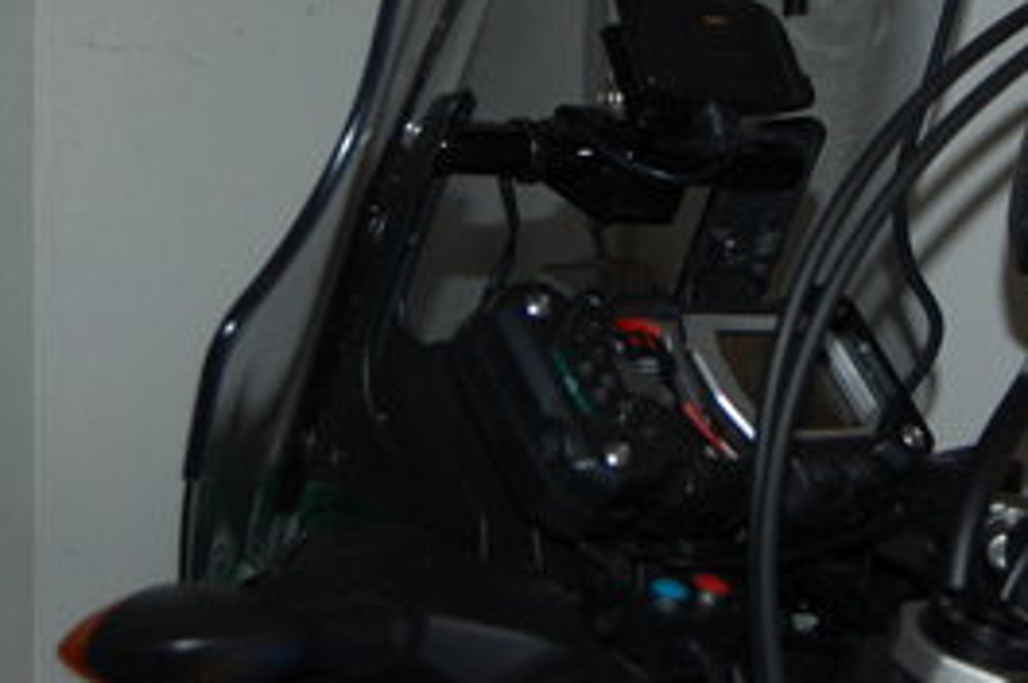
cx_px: 663
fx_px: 2709
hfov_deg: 21.4
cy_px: 45
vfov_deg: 14.2
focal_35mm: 95
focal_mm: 28
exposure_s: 1/60
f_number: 4.2
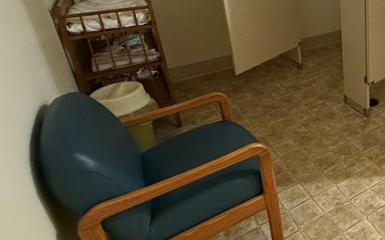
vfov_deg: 38.1
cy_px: 51
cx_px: 379
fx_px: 336
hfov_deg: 49.5
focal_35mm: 32
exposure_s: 1/60
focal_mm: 2.22
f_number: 2.2
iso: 800
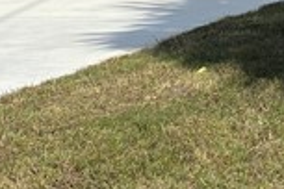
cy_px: -137
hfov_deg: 11.2
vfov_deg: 7.4
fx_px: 1428
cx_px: -50
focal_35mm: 181
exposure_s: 1/5348
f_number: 1.6
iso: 50
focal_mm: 5.96
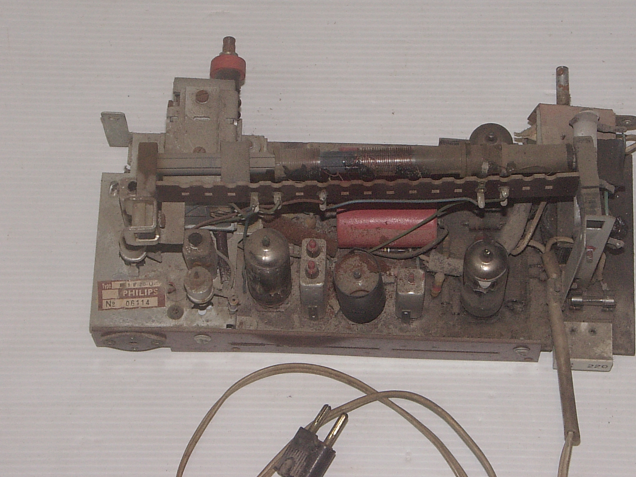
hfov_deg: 15.8
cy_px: 207
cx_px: 357
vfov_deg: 11.9
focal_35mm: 125
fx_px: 2296
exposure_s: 1/50
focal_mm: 16.5
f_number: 3.4
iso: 200
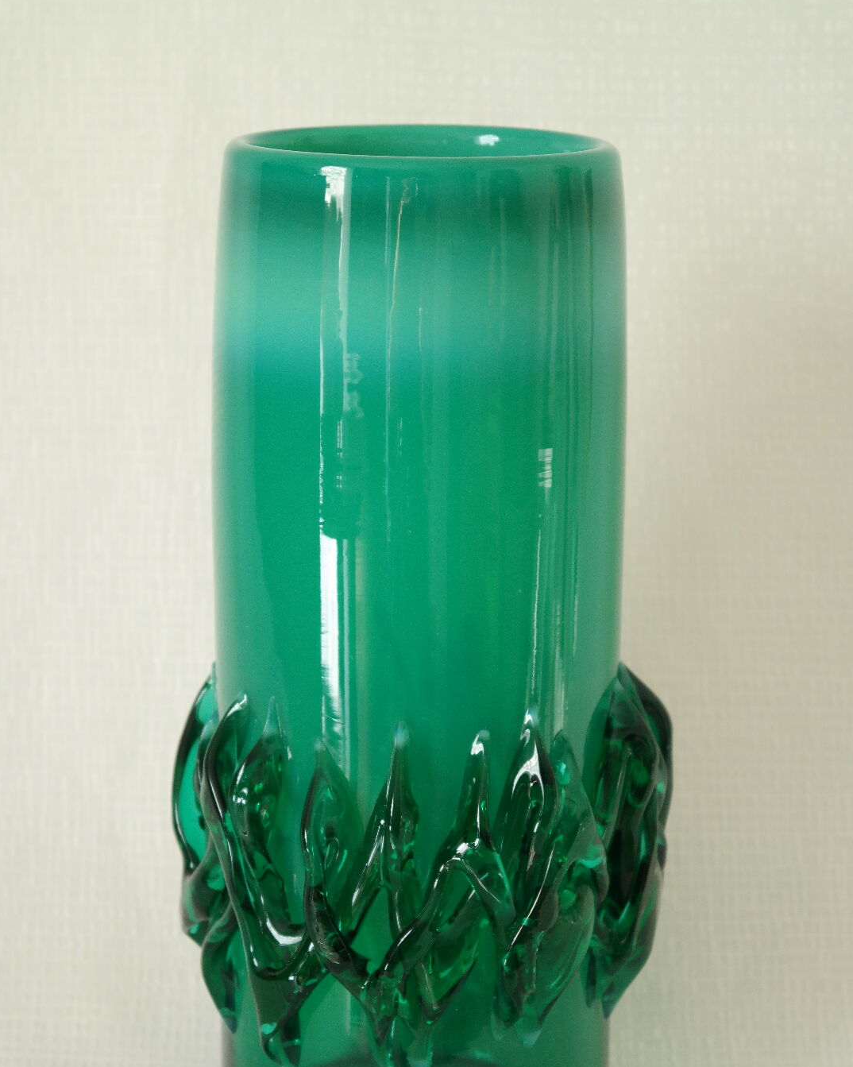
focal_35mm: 93
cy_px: 678
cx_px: 428
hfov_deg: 16.5
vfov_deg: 20.5
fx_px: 2935
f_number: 5.6
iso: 800
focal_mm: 50
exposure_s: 1/30
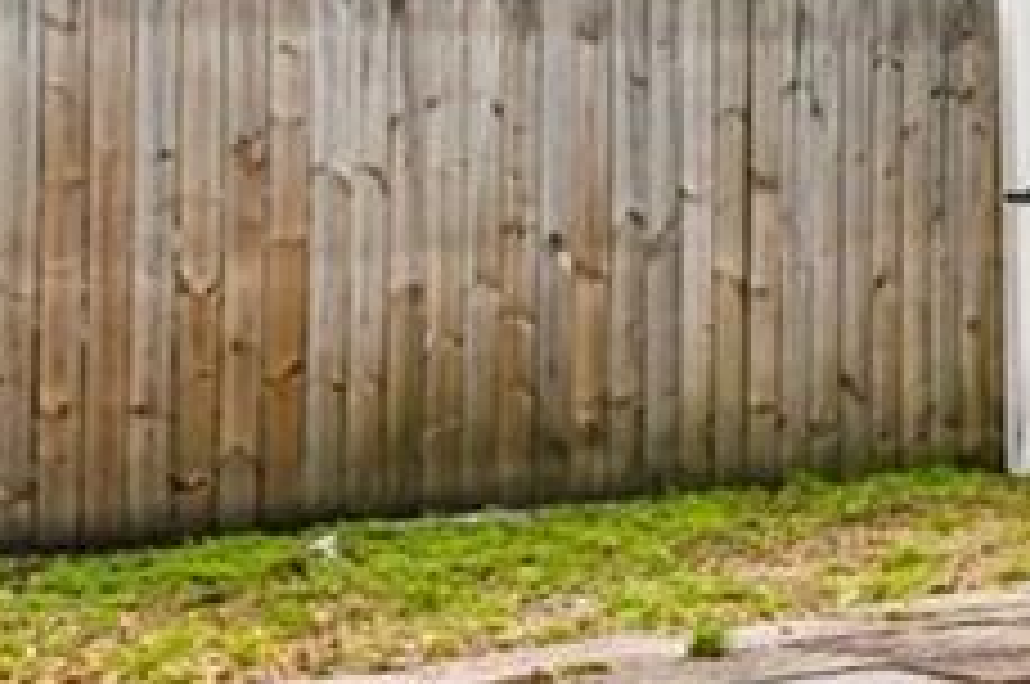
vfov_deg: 13.8
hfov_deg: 13.4
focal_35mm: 98
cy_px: 130
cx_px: 2636
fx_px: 2800
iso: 400
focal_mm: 14
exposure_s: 1/640
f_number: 8
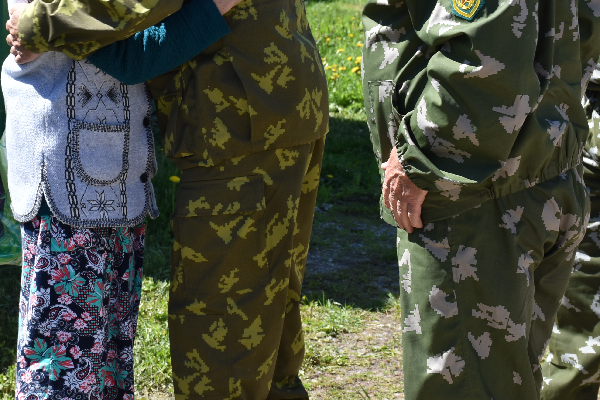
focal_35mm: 110
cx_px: 233
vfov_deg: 12.4
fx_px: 1834
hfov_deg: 18.6
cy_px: 65
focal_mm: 42
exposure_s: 1/320
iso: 200
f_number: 9
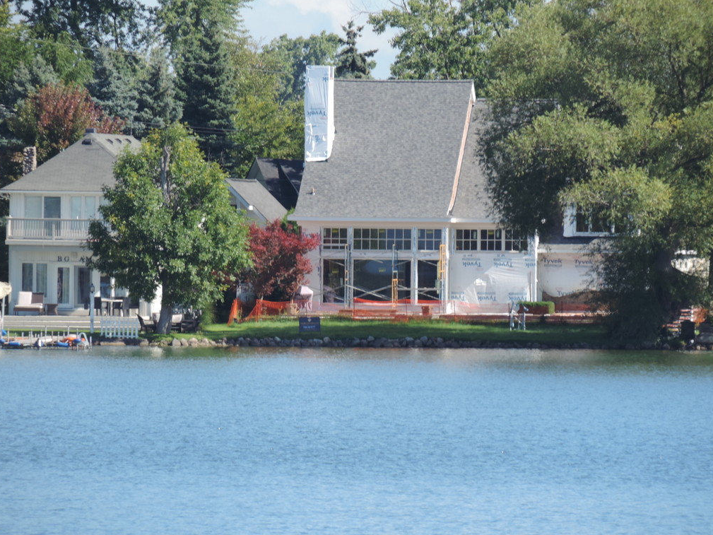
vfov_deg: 2.7
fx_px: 11495
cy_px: 269
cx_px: 353
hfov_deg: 3.6
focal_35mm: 558
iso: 90
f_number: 4.9
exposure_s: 1/250
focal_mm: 98.1
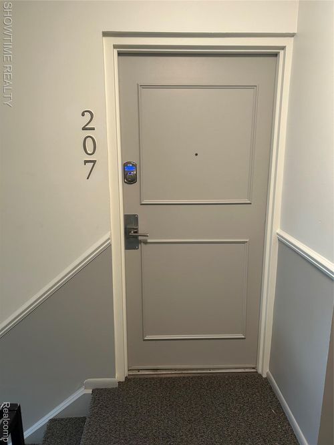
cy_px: 222
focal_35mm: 26
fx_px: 335
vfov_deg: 67.3
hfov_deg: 53.0
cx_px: 167
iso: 125
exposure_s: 1/60
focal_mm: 5.7
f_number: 1.5
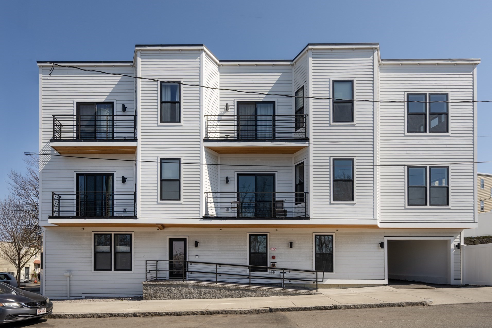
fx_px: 205
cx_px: 239
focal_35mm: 15
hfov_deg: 100.4
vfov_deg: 77.3
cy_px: 156
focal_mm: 14
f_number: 8
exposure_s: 1/400
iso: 64
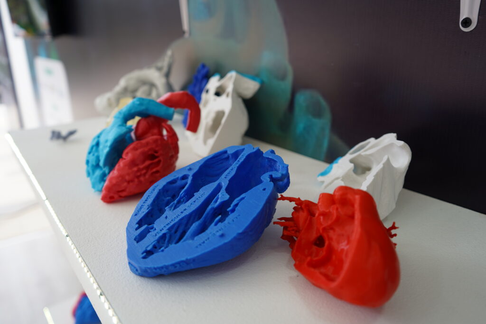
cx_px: 243
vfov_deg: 45.0
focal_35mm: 29
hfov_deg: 63.7
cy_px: 162
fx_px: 392
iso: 100
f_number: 4.5
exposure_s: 1/80
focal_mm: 29
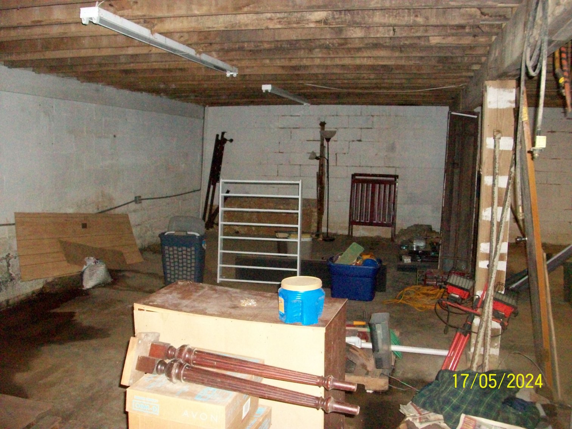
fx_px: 562
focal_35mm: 34
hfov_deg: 54.0
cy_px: 214
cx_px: 286
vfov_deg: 41.8
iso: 640
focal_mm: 5.7
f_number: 2.8
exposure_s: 1/125
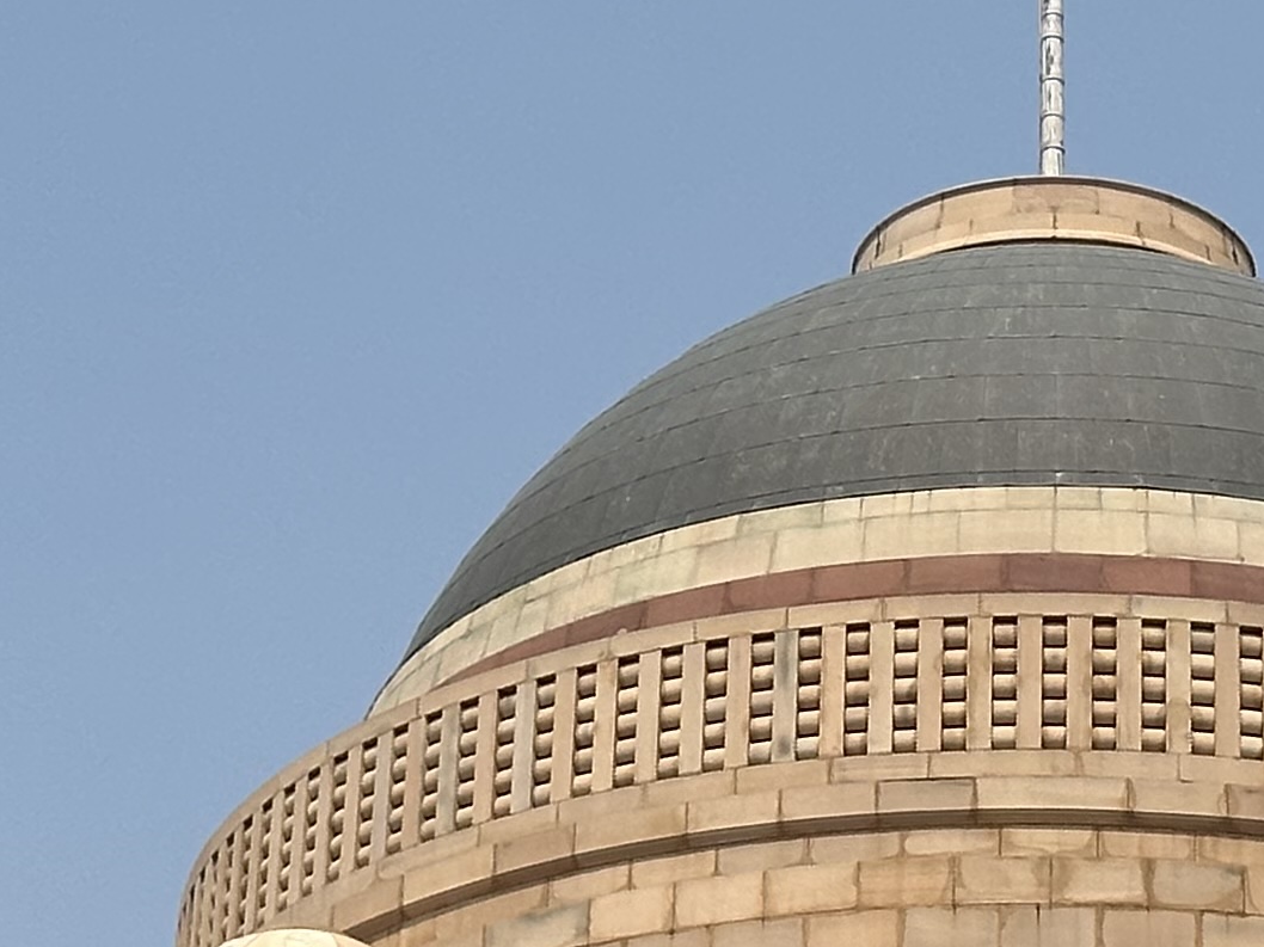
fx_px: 6681
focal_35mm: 183
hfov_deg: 10.8
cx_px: 1021
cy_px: 613
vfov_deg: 8.1
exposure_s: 1/5882
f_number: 1.78
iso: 64
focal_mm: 6.86
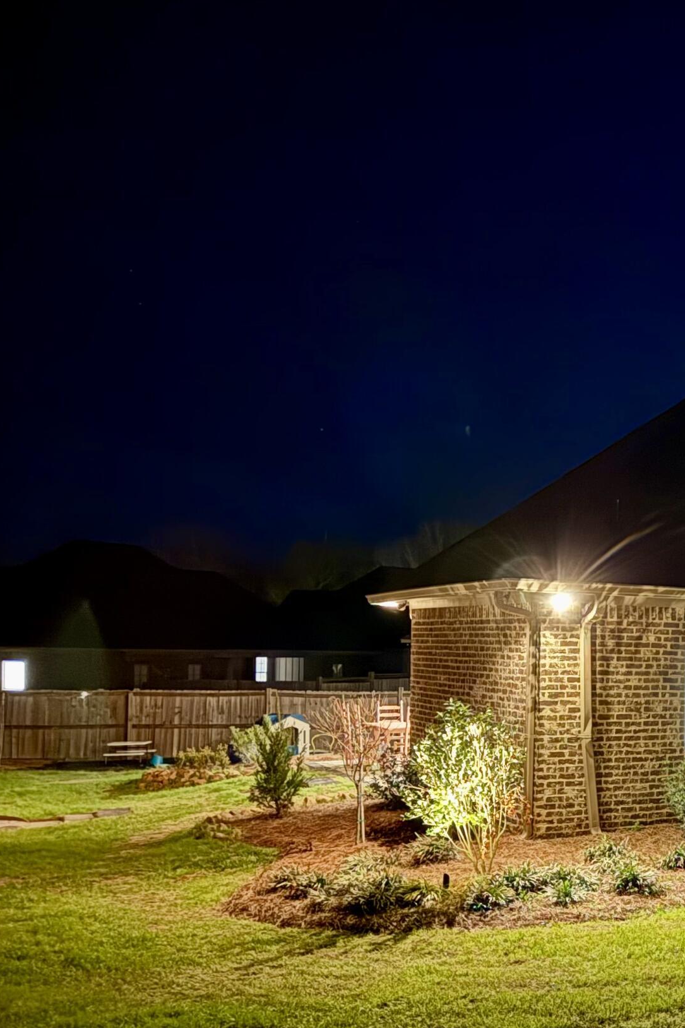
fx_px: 1313
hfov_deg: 25.1
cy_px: 668
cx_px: 900
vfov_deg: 42.3
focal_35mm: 46
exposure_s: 1/5
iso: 2000
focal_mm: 6.76
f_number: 1.78
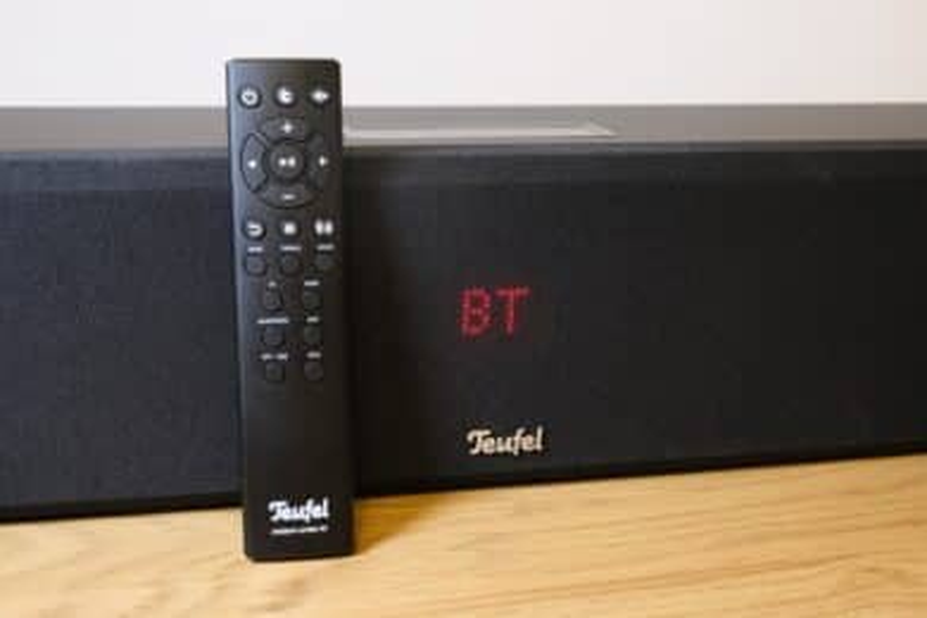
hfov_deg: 44.5
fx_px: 1133
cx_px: 464
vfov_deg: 30.5
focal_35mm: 44
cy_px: 309
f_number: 8
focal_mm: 29.2
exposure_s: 1/9
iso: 1600
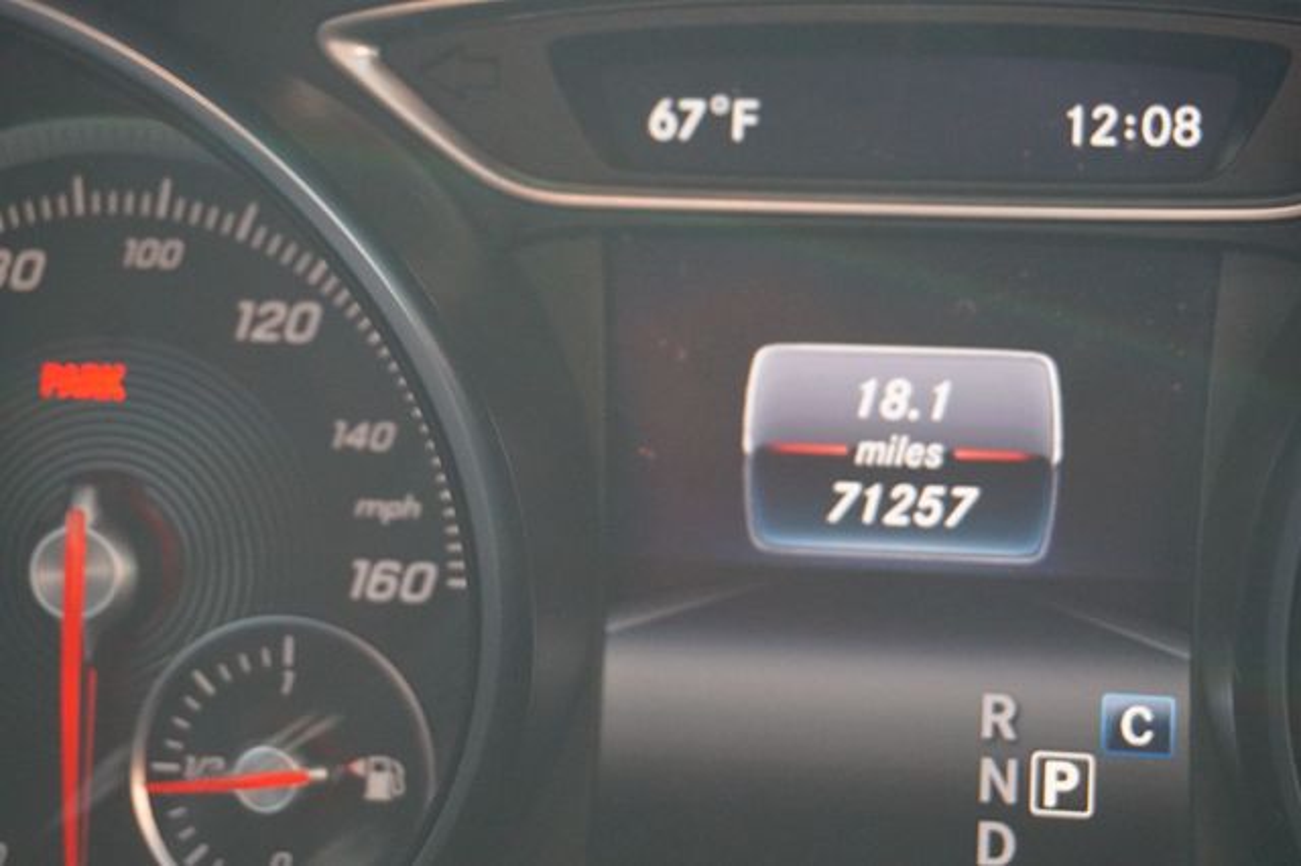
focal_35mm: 62
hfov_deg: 32.6
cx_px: 650
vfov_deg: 22.1
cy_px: 433
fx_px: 2221
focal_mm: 41
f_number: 5.6
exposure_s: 1/160
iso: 1600
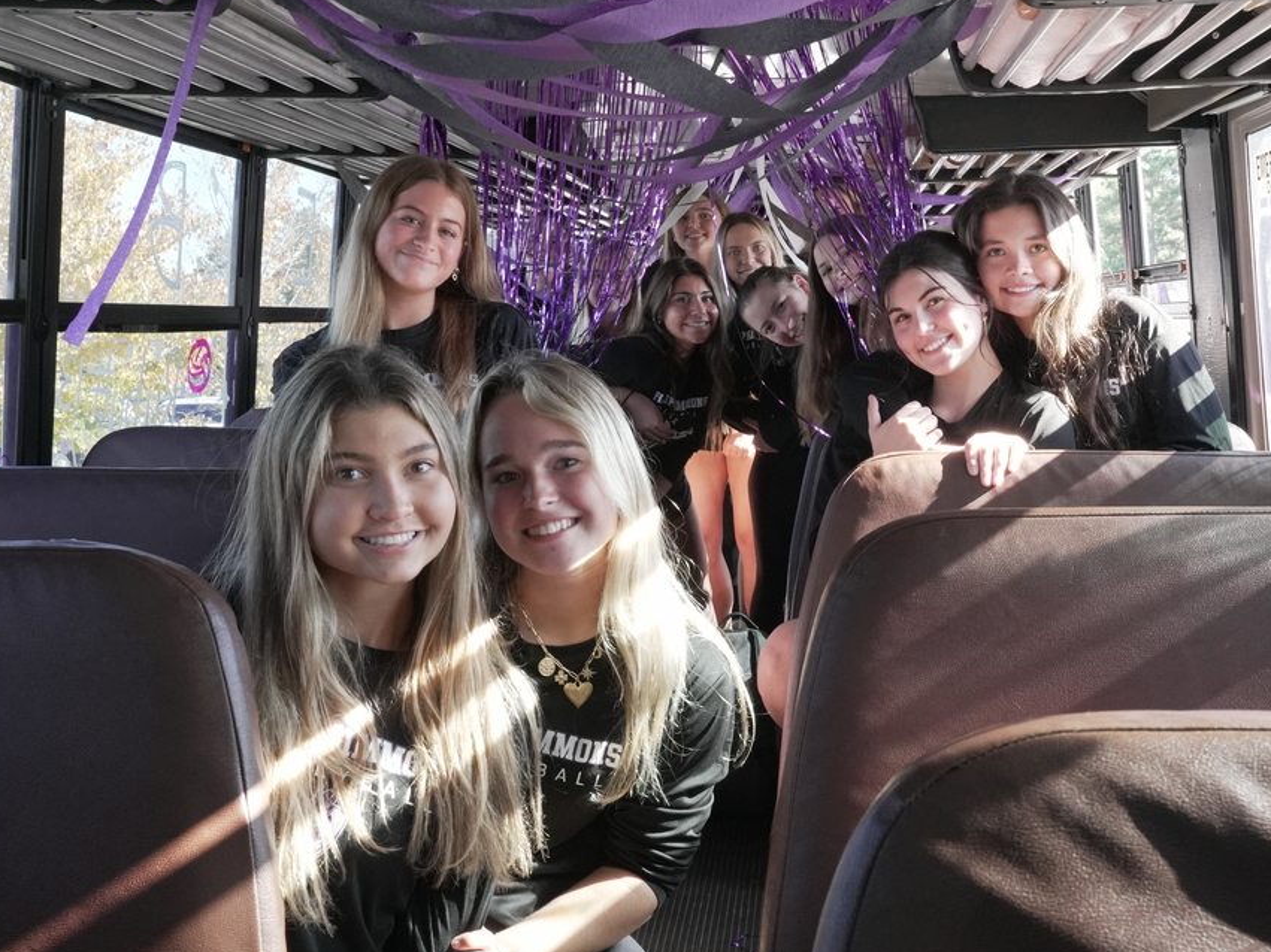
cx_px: 724
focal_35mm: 44
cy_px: 455
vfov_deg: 32.9
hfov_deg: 42.8
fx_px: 1615
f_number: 16
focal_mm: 38
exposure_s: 1/125
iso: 8000
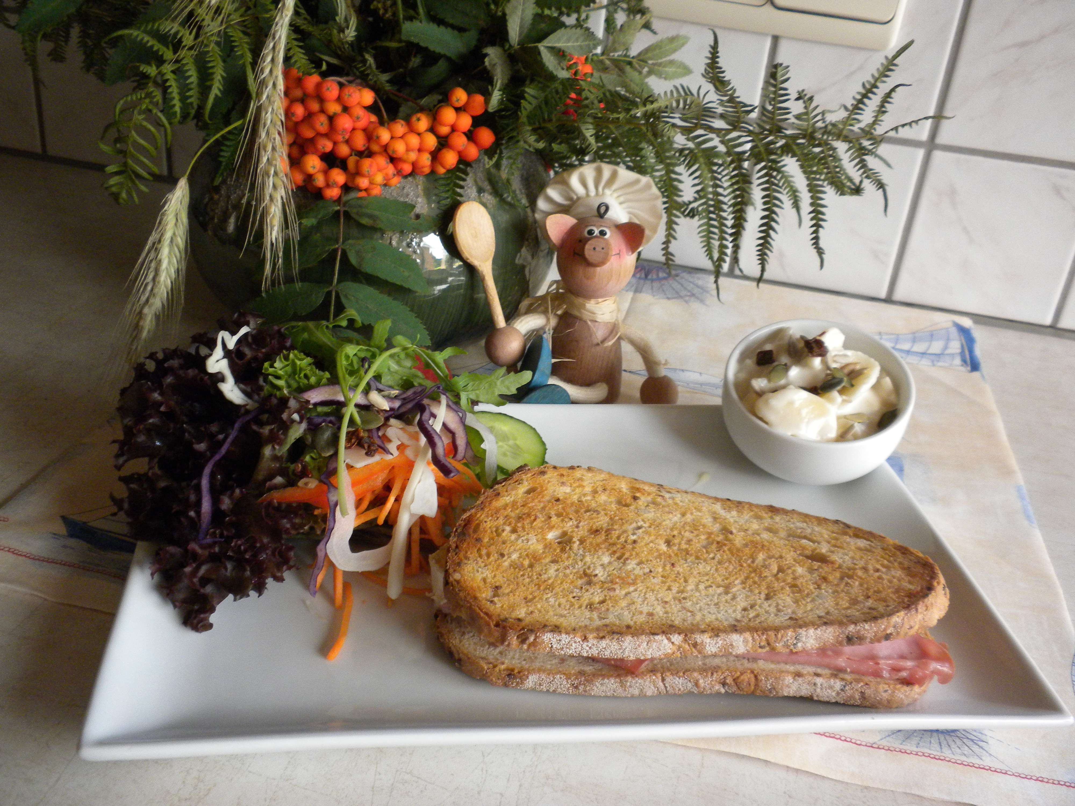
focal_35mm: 37
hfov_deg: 50.1
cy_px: 403
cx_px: 538
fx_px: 1149
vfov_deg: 38.7
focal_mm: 6.6
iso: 312
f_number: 3.5
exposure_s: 1/60
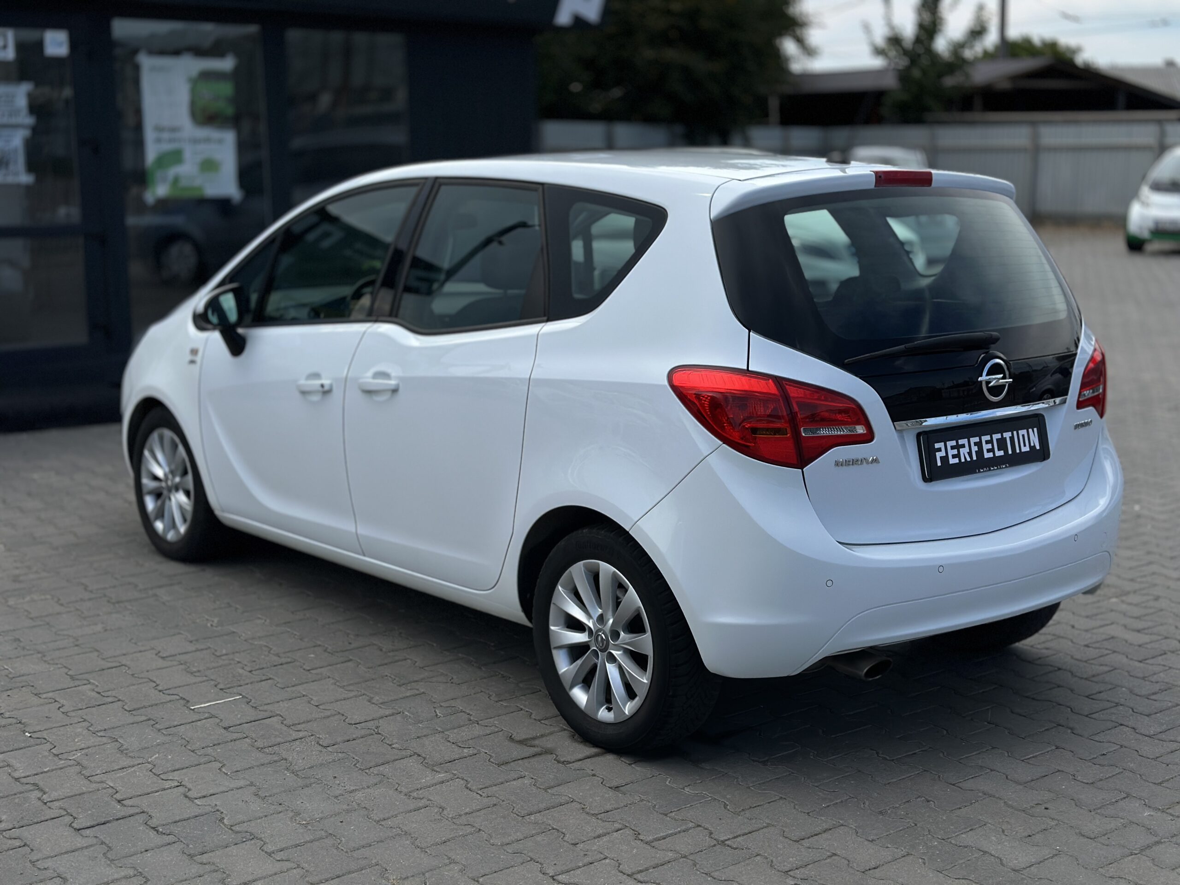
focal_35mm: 48
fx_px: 1636
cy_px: 442
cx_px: 590
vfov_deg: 30.3
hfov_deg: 39.7
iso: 100
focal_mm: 6.86
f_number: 1.78
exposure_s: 1/6623
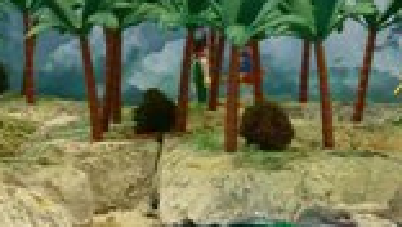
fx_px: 2347
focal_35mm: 220
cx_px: 250
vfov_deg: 5.5
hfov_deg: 9.8
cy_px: 124
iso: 400
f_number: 5.1
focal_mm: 14.2
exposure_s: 1/15
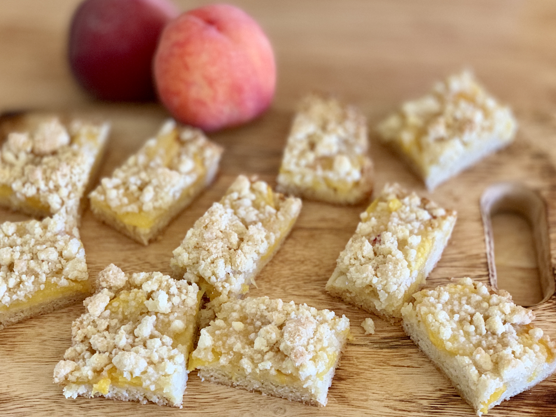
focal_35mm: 52
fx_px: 835
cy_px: 208
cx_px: 278
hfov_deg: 36.8
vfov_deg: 28.0
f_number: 2.4
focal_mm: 6
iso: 200
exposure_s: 1/60
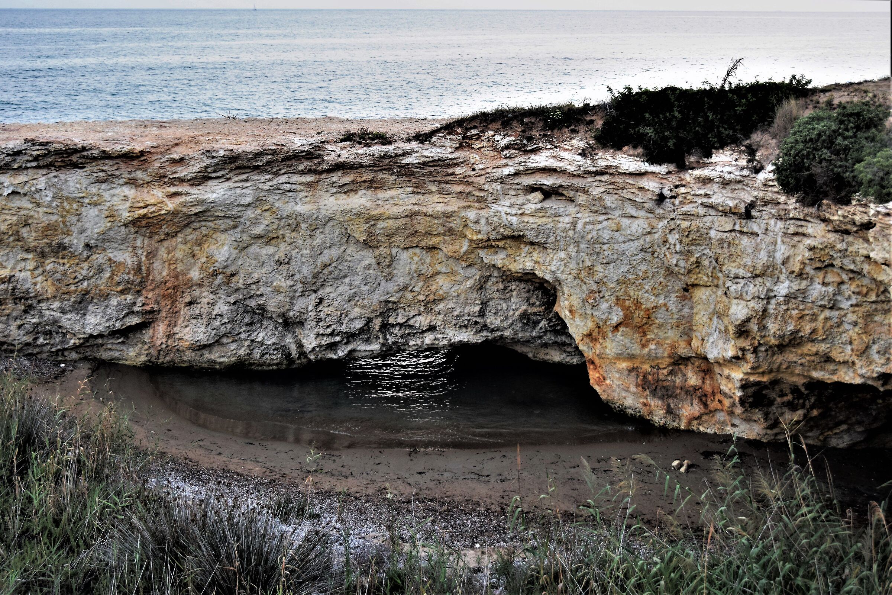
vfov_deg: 33.0
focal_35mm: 40
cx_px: 446
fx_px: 1003
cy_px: 298
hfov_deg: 47.9
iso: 500
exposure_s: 1/60
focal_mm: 27
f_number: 4
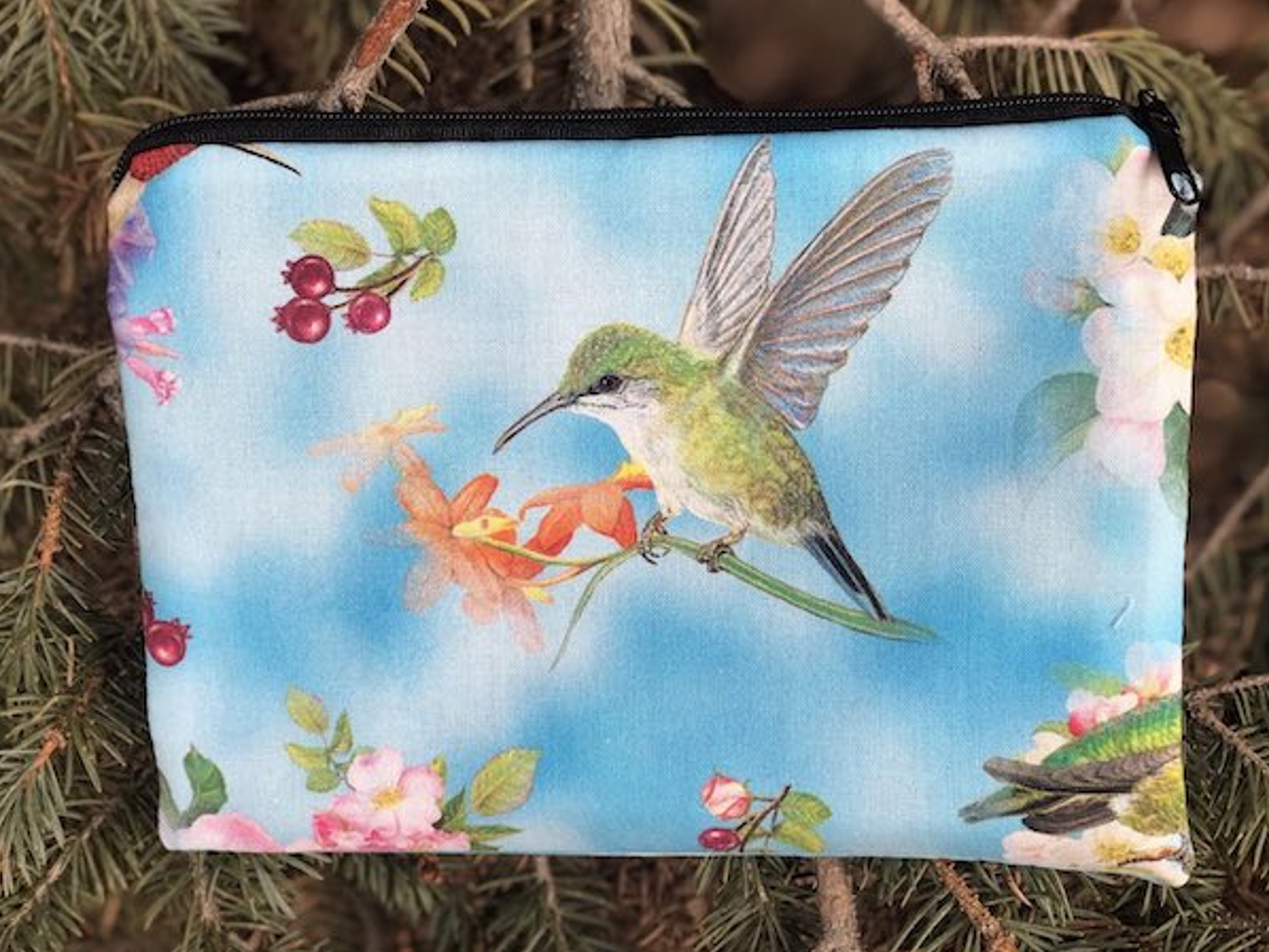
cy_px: 507
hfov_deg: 31.7
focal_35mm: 61
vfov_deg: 24.0
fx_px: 2237
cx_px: 628
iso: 25
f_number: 2.8
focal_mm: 6.6
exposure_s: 1/40
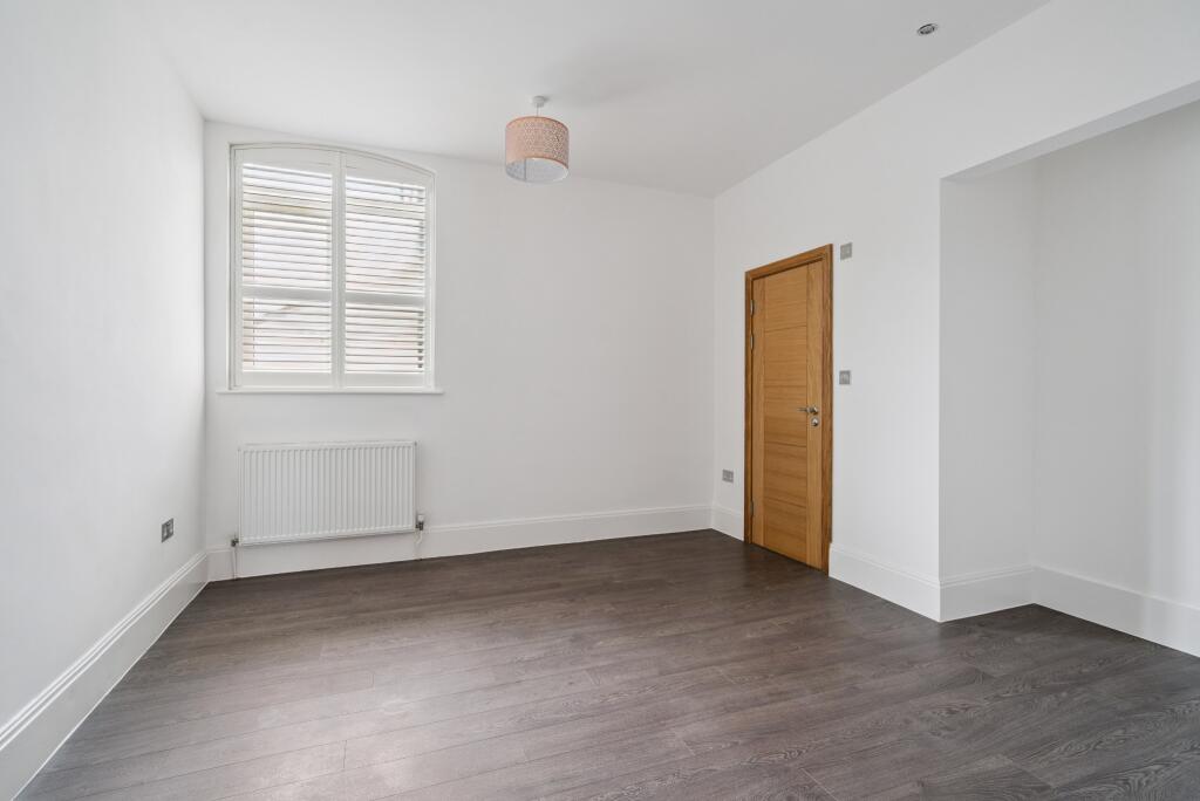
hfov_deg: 96.7
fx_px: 534
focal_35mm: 16
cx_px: 600
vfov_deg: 73.8
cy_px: 400
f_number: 5.6
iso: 640
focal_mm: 16
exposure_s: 1/13
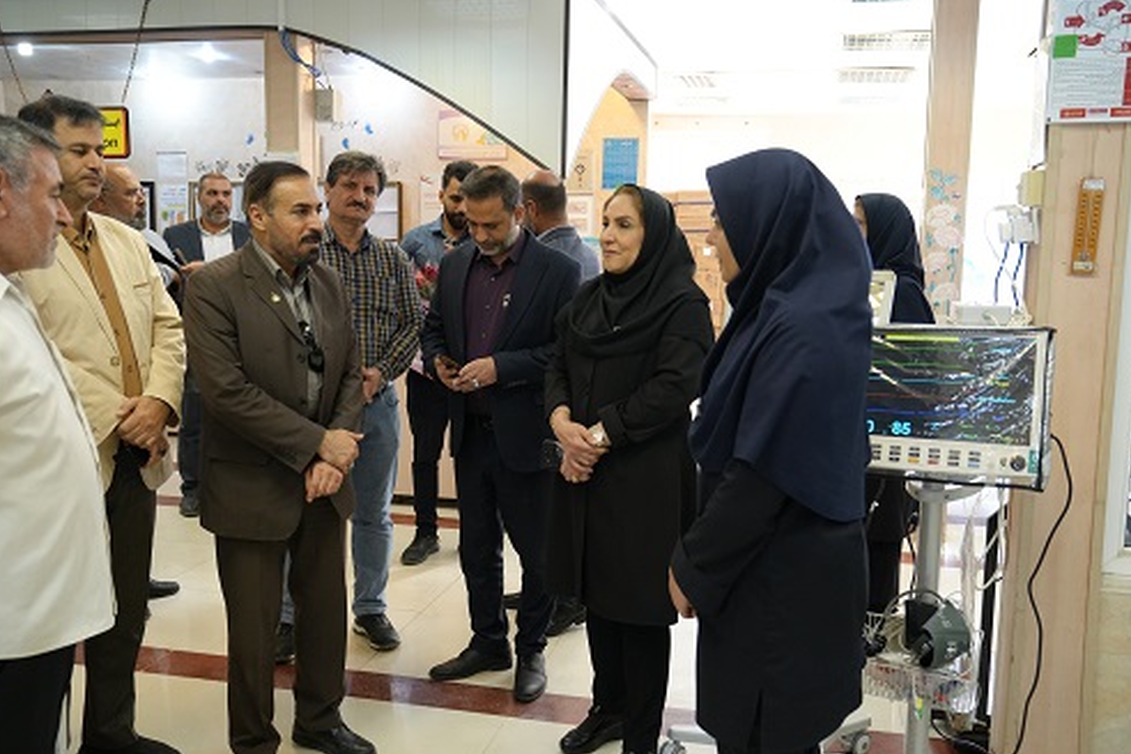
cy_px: 382
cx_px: 568
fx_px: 1037
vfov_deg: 40.0
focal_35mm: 33
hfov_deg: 57.2
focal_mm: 32
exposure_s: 1/160
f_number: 4
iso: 2500
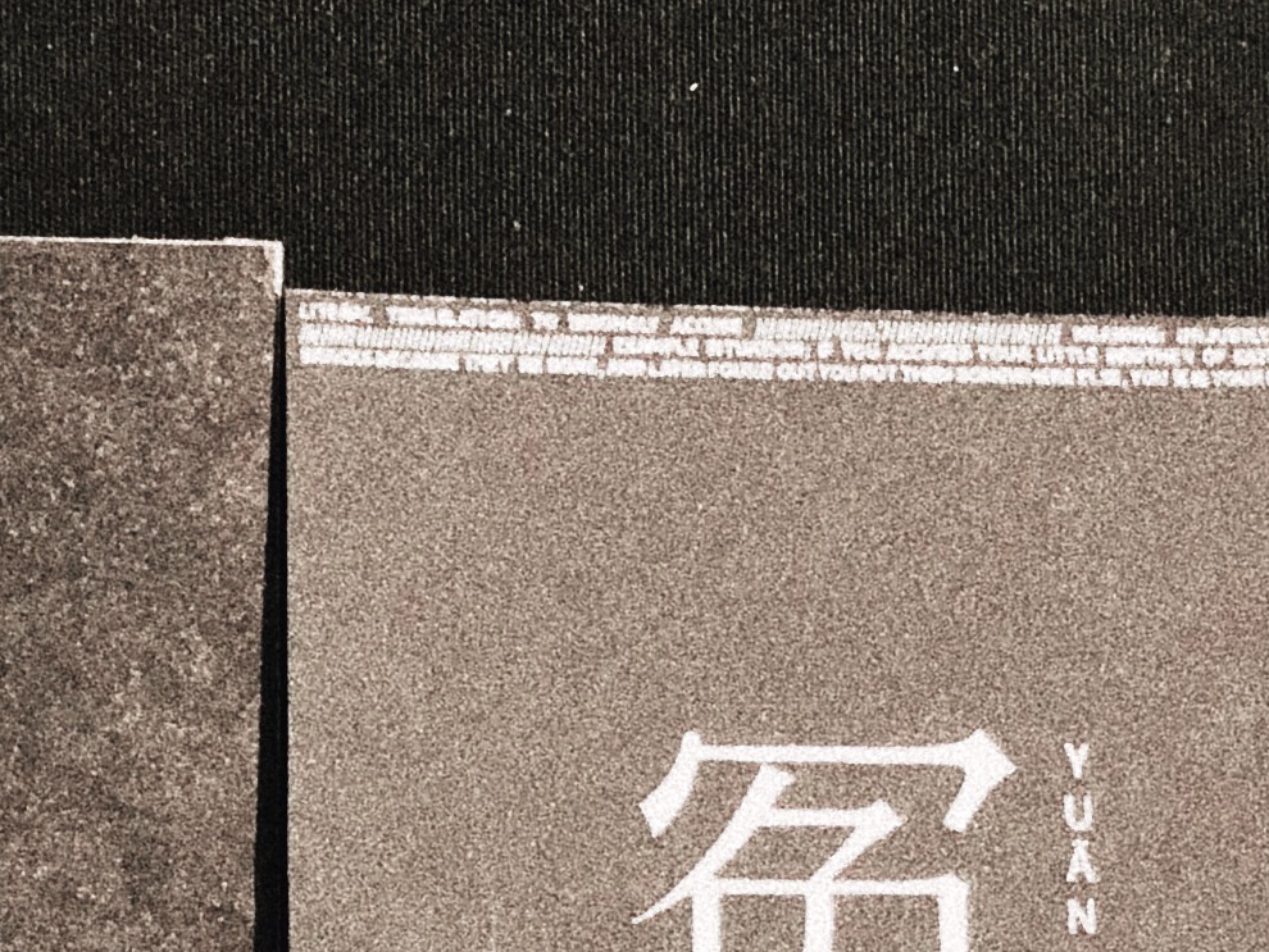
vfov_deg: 12.6
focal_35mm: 114
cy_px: 1226
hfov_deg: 17.1
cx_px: 186
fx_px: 4180
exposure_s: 1/4
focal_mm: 3.99
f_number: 1.8
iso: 160
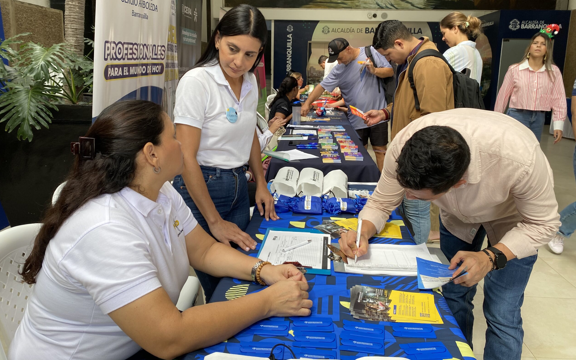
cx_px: 288
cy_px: 154
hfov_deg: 66.5
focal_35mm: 28
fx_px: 440
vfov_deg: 44.4
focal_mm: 4.25
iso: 40
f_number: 1.8
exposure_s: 1/122
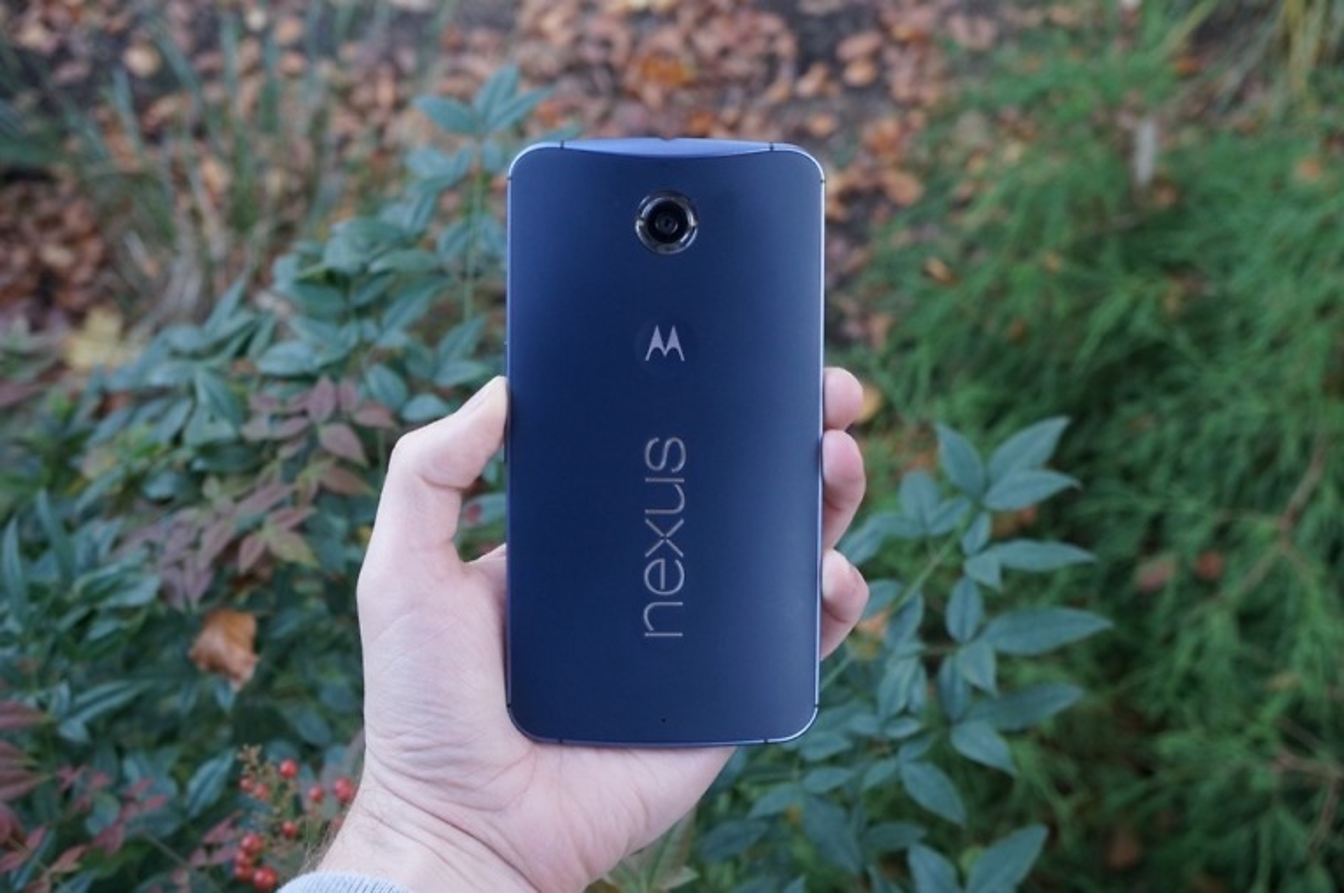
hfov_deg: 43.7
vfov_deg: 29.8
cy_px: 446
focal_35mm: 45
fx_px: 1678
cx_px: 672
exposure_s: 1/60
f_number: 5.6
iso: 800
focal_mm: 30
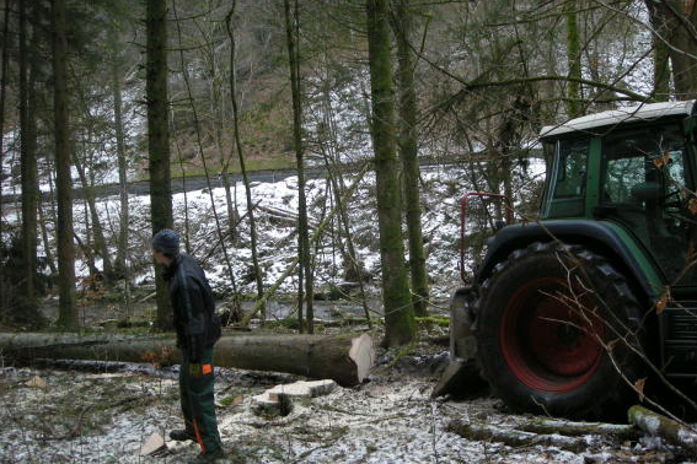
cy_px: 258
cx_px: 350
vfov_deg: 35.9
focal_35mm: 37
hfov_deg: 51.9
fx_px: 716
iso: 191
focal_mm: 5.7
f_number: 2.8
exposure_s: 1/66.5
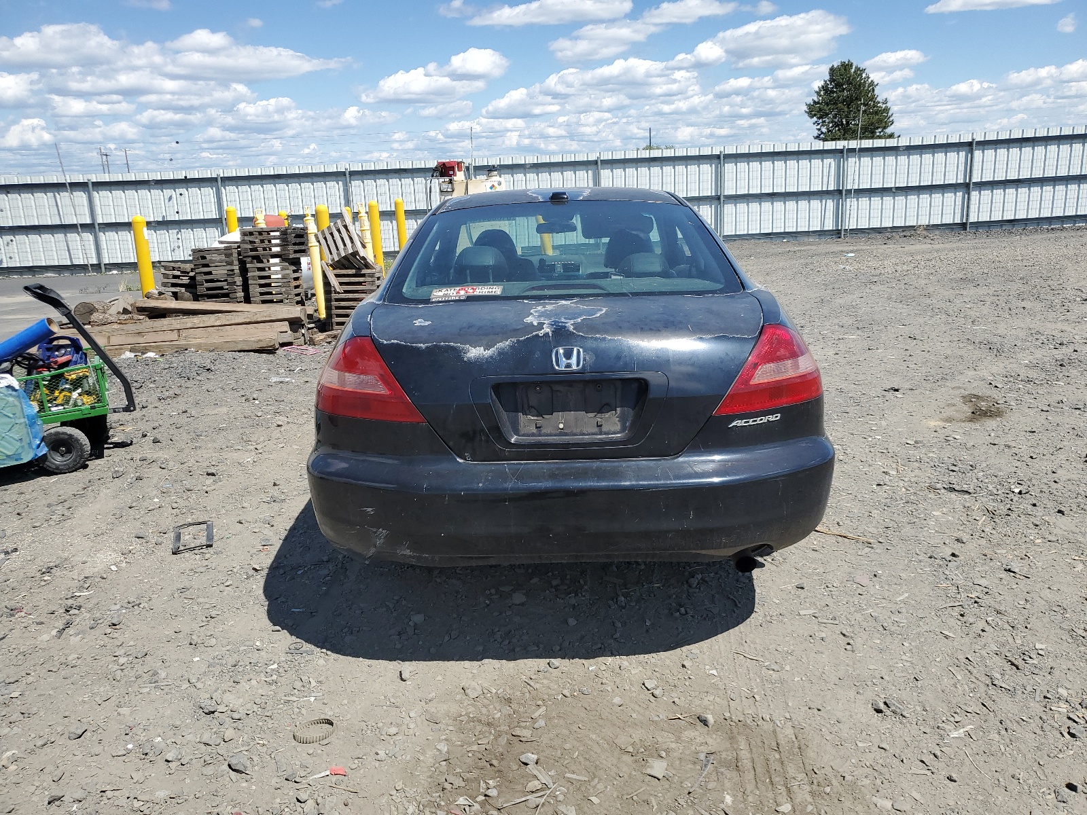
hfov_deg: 67.3
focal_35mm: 26
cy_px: 408
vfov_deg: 53.1
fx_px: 816
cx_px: 544
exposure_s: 1/3333
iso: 50
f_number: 1.5
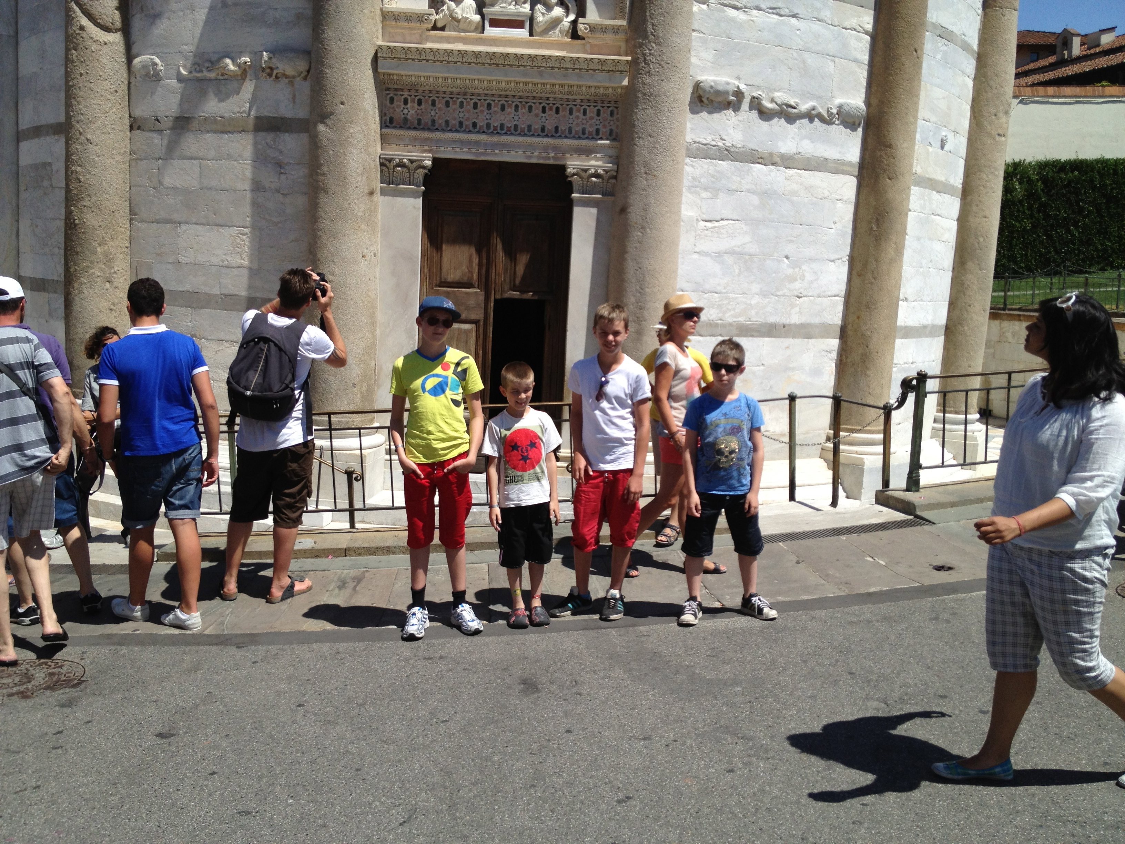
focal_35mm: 35
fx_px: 1137
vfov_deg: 40.7
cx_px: 562
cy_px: 422
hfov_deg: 52.6
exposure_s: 1/2513
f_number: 2.4
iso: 64
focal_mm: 4.28
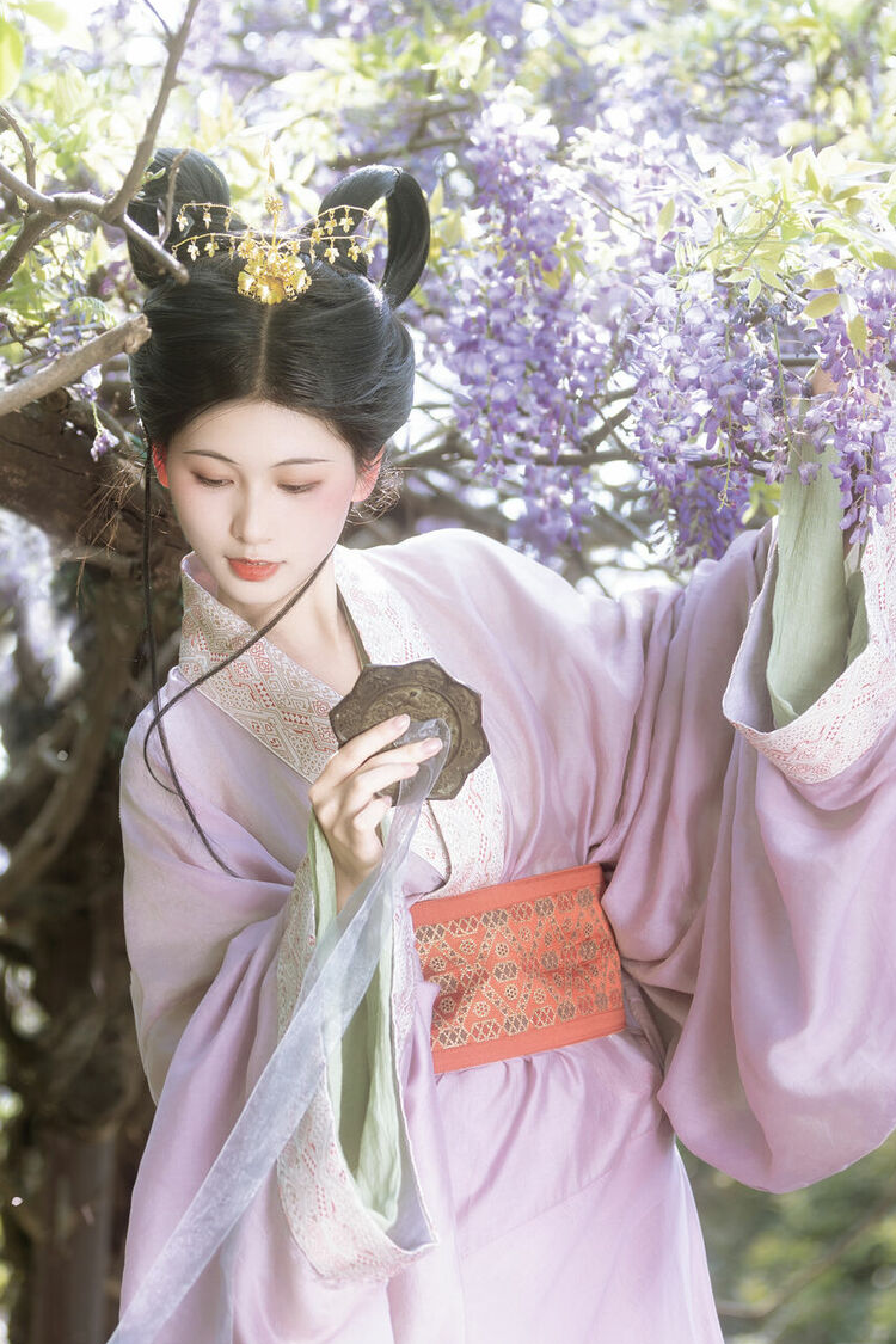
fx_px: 3658
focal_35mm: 98
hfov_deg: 14.0
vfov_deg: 20.8
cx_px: 493
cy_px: 551
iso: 100
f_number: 2.8
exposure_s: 1/320
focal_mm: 70
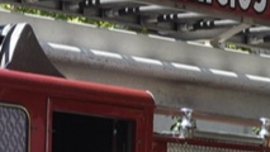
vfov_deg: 3.6
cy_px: 179
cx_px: 176
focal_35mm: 342
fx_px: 2449
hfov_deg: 6.3
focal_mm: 29
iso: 400
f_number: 9
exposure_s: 1/320
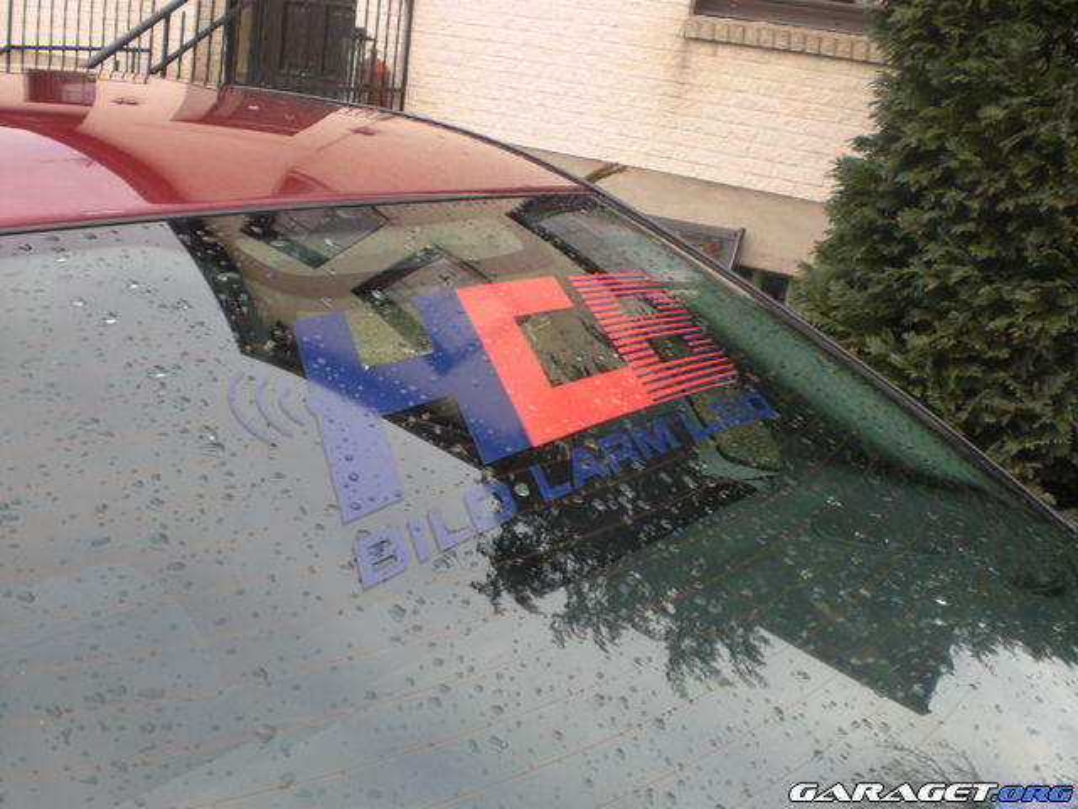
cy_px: 404
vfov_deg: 37.7
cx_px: 539
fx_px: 1183
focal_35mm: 38
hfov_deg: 49.0
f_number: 3.1
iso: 100
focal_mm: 6.3
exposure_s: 1/80
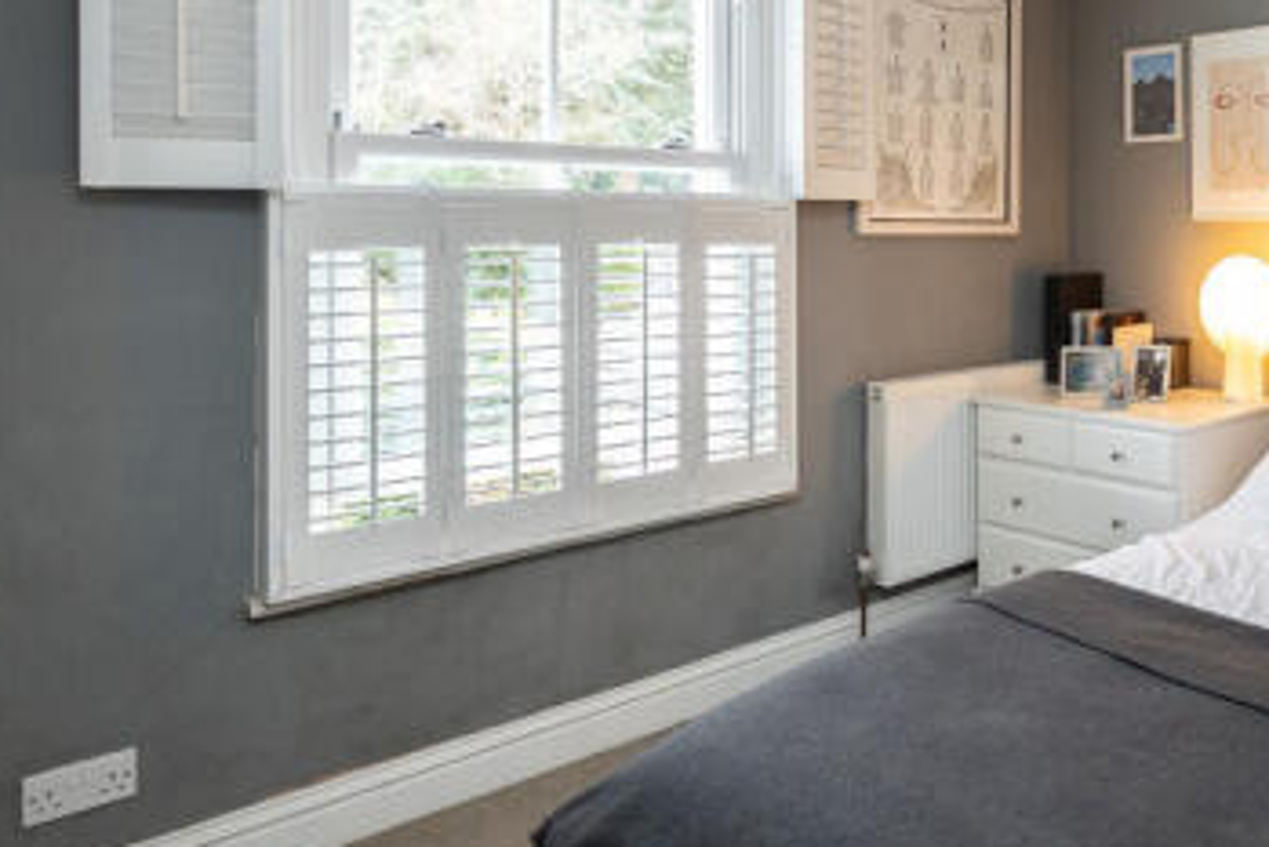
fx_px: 1058
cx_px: 1164
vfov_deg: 42.3
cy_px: 209
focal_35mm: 30
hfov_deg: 53.4
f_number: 7.1
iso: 2000
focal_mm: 16
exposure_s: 1/30
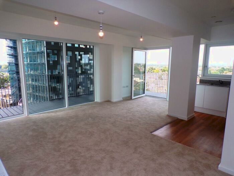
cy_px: 88
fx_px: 162
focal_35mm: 24
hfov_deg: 71.6
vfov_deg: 56.8
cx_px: 117
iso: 80
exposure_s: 1/90
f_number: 4.3
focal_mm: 4.3
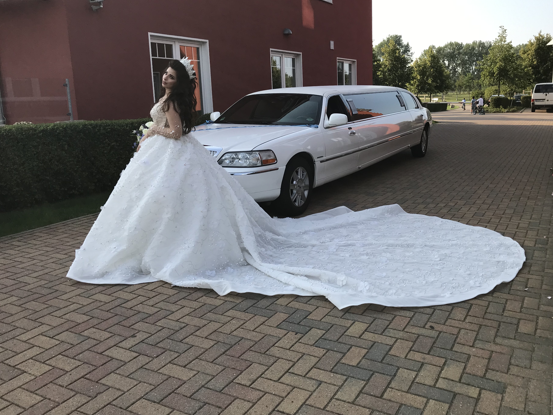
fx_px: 495
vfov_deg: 45.4
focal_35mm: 31
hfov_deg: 58.2
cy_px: 192
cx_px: 304
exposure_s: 1/1114
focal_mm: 3.99
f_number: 1.8
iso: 20
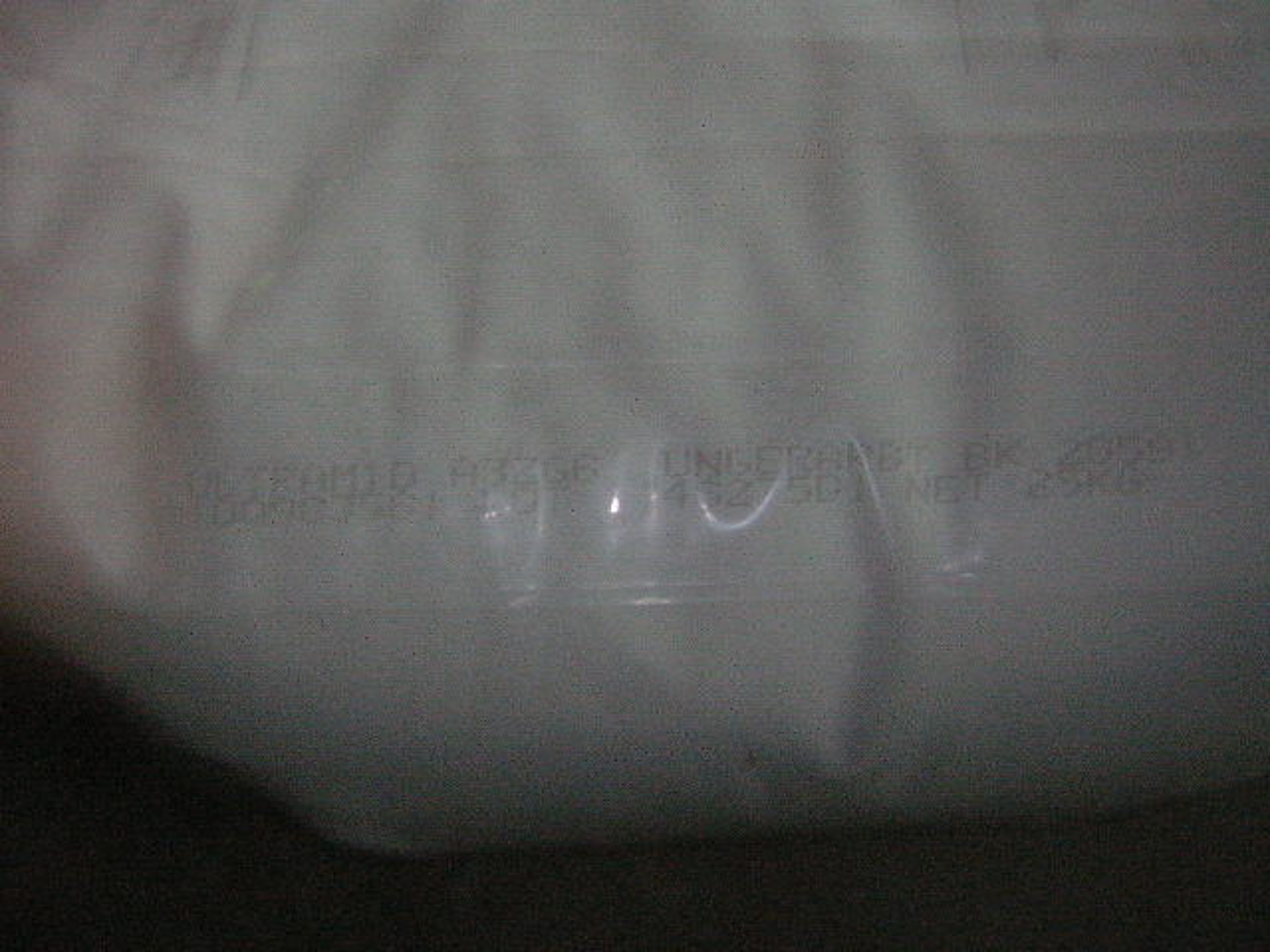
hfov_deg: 51.4
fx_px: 1321
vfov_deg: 39.7
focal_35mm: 36
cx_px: 635
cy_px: 476
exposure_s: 1.5
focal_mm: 4.7
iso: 200
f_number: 2.6
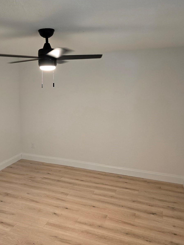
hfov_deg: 44.3
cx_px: 52
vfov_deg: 58.4
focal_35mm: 31
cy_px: 121
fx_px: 220
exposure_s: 1/120
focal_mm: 6.3
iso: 320
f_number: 1.7
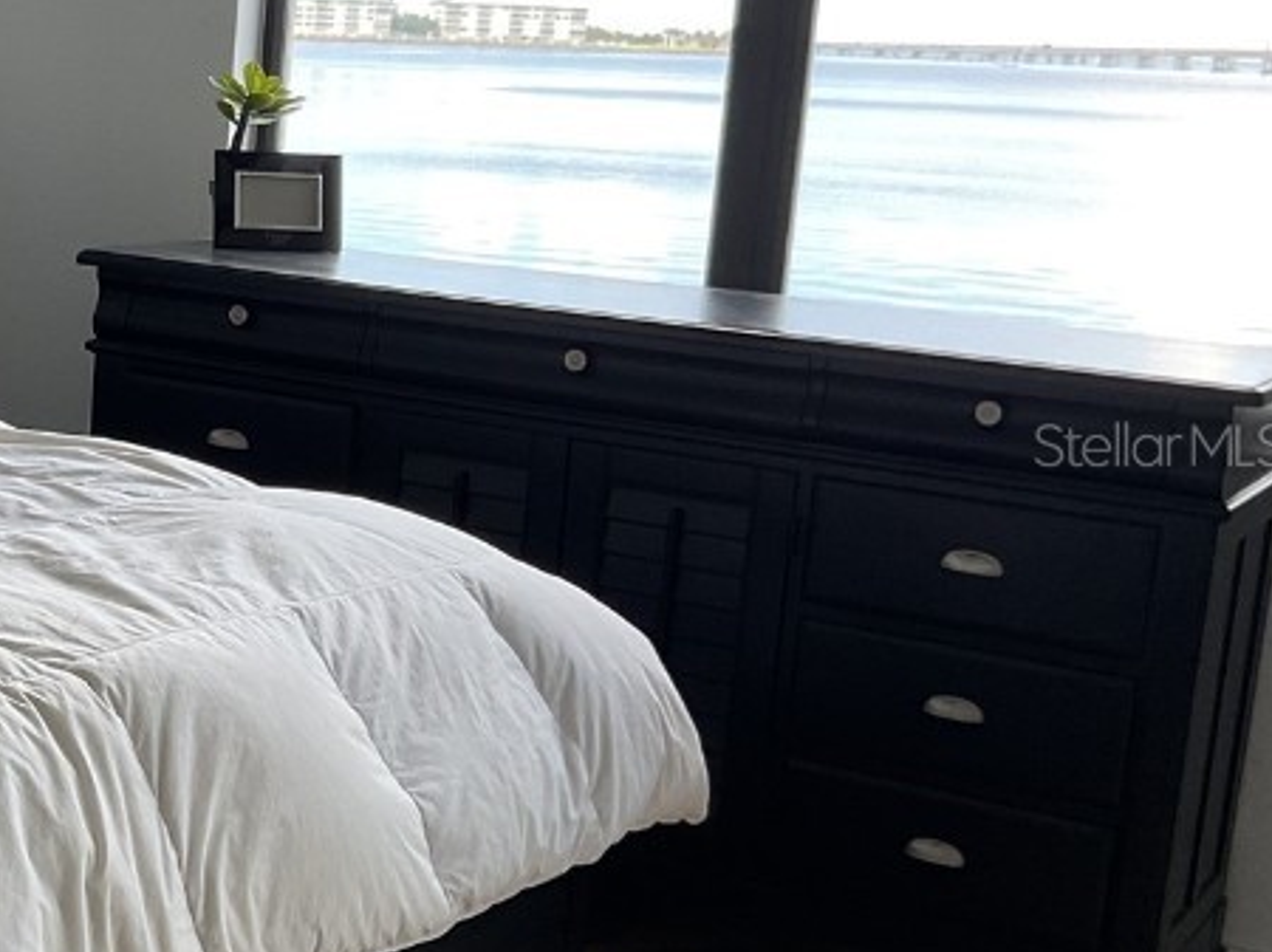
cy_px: 444
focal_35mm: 66
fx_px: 2424
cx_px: -147
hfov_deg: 26.9
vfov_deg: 22.2
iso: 50
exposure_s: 1/120
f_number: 1.8
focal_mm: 3
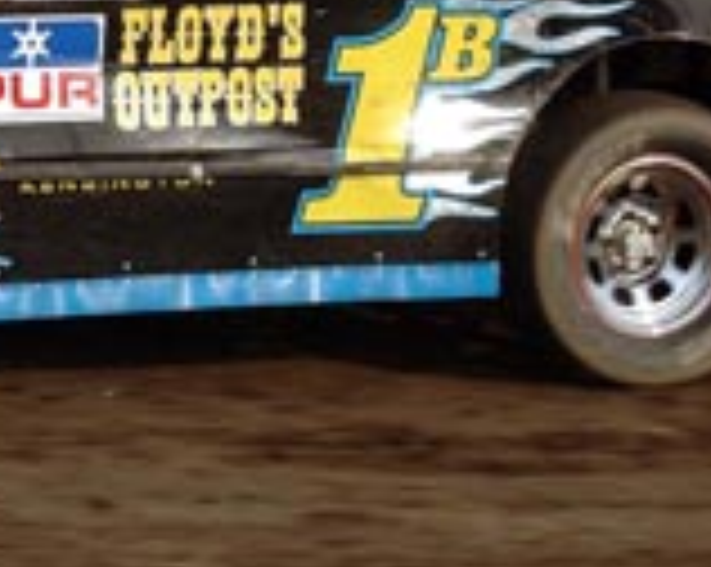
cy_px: 135
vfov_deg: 3.6
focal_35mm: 423
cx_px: 50
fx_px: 8900
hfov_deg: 4.6
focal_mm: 95
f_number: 9
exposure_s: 1/500
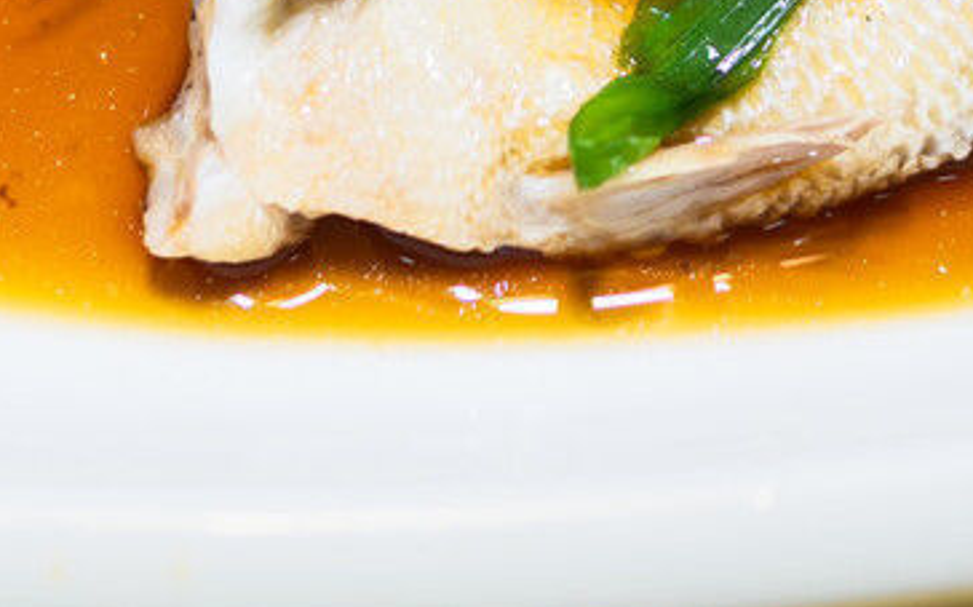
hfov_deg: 12.0
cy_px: -376
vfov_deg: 7.3
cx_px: 631
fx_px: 4638
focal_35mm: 175
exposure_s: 1/500
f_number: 2.2
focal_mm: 25
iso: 200
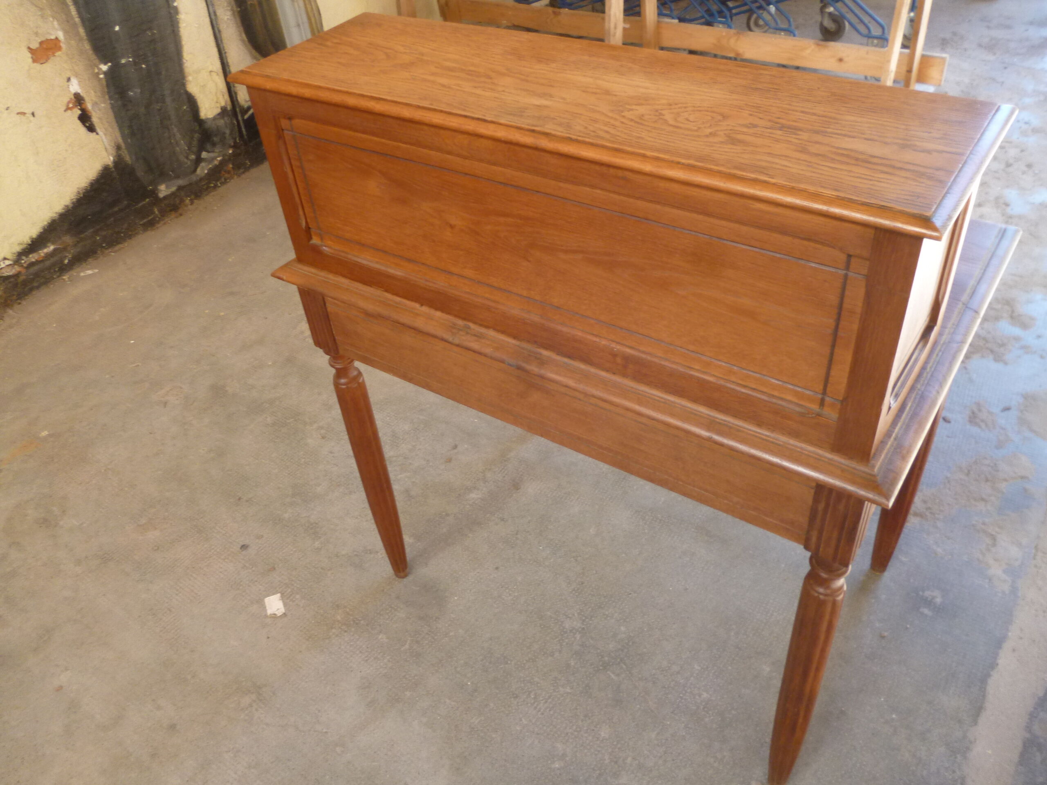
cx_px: 524
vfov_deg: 49.7
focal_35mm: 28
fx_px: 847
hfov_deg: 63.4
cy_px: 392
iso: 160
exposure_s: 1/60
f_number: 3.1
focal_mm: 5
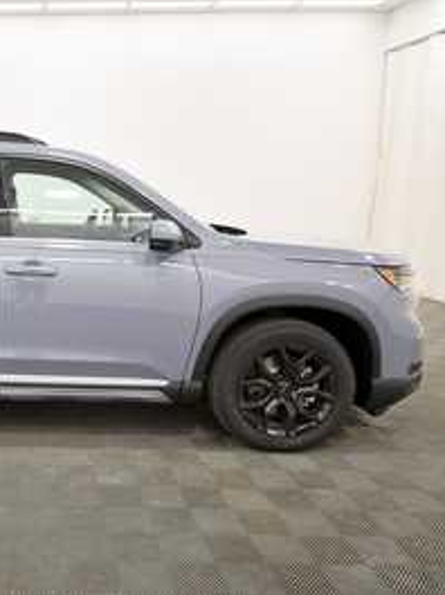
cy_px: 298
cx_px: 16
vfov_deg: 56.9
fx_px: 550
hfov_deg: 39.6
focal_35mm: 32
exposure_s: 1/125
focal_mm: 15
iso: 1000
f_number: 5.3
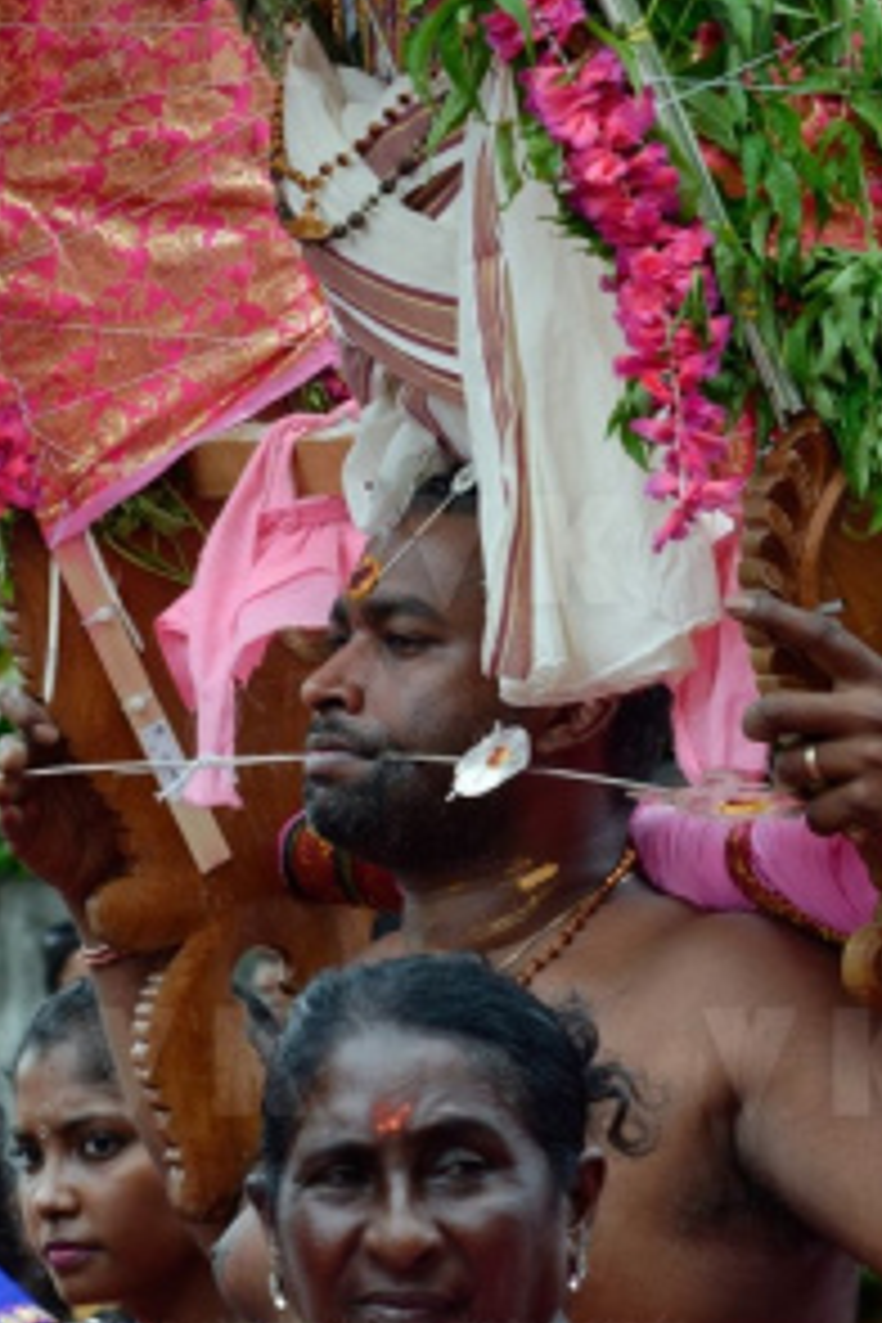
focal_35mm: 214
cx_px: 191
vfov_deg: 9.6
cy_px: 652
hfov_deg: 6.4
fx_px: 7864
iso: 200
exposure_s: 1/400
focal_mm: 70
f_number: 6.3
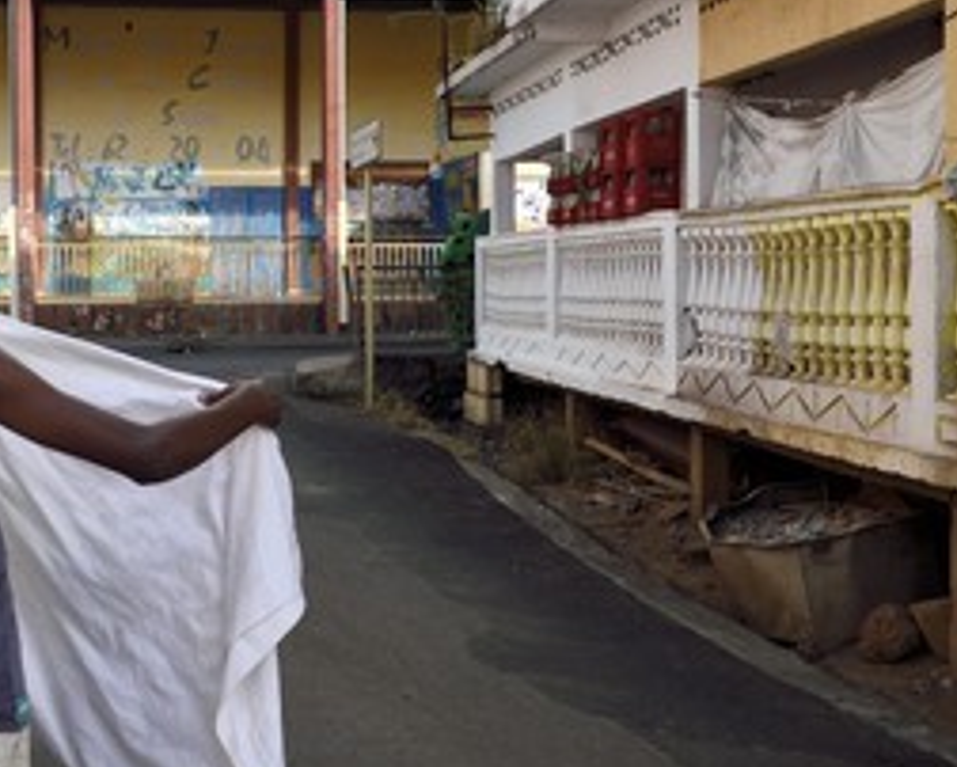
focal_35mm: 50
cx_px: 365
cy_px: 315
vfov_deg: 30.2
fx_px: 1417
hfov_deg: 37.1
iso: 200
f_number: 9
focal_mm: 32
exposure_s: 1/250
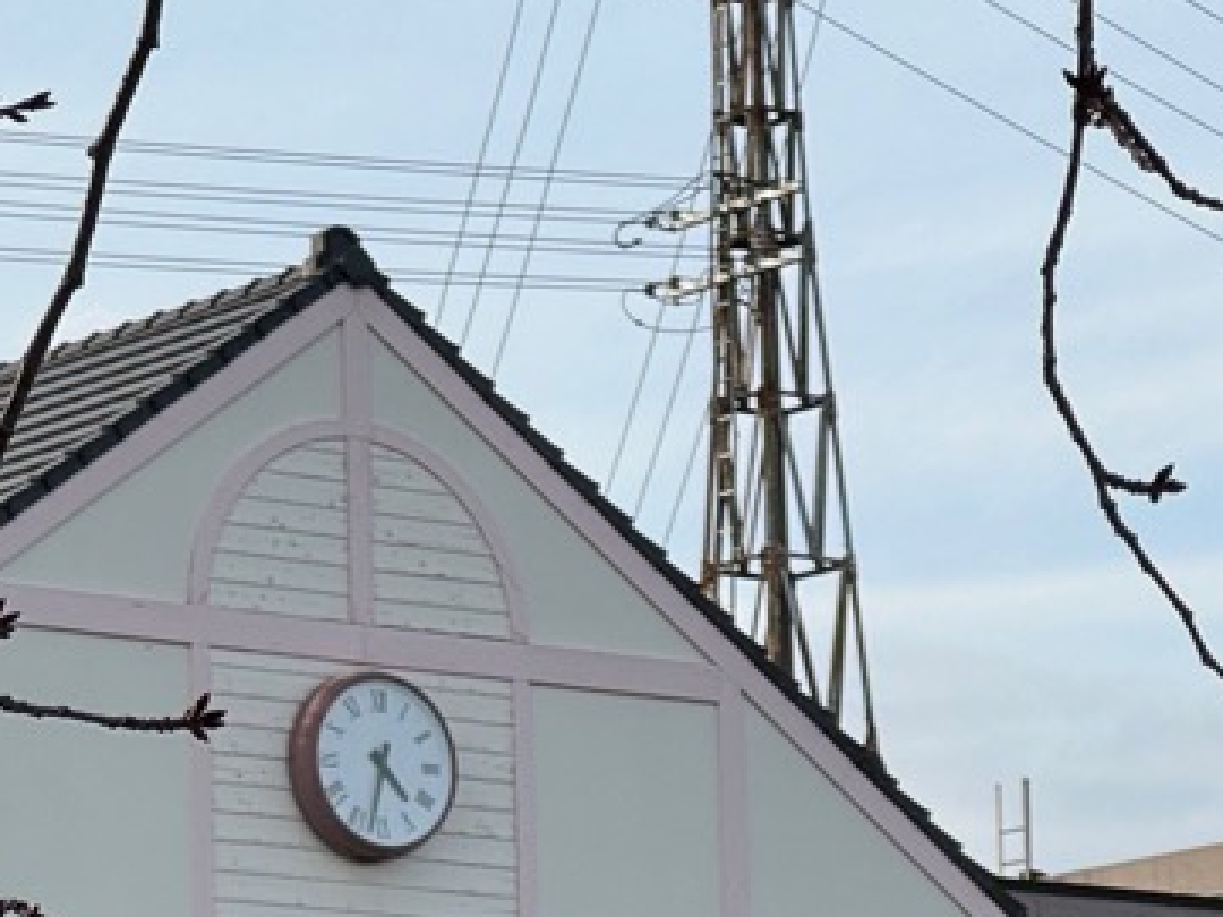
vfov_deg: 6.8
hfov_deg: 9.0
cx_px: 211
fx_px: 7737
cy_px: 795
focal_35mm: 219
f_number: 2.8
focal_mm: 9
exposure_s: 1/555
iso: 25
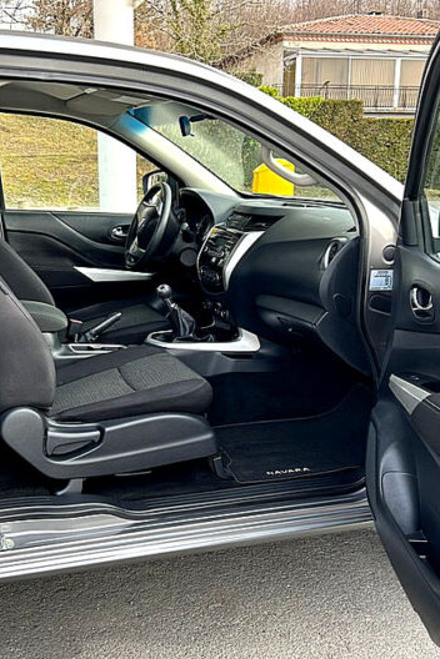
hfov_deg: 32.5
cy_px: 357
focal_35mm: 41
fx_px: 752
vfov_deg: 47.4
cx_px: 171
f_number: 1.5
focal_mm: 5.7
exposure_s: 1/204
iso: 40
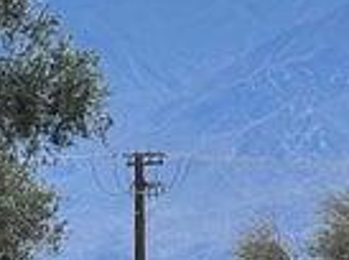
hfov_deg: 4.1
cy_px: 191
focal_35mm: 481
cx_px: -68
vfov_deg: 3.1
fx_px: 4837
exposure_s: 1/1325
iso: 32
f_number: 2.8
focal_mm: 9
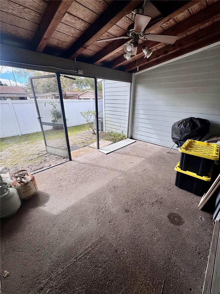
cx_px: 110
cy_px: 147
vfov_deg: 102.1
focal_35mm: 14
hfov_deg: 85.7
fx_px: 119
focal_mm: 2.22
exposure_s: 1/414
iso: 40
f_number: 2.2
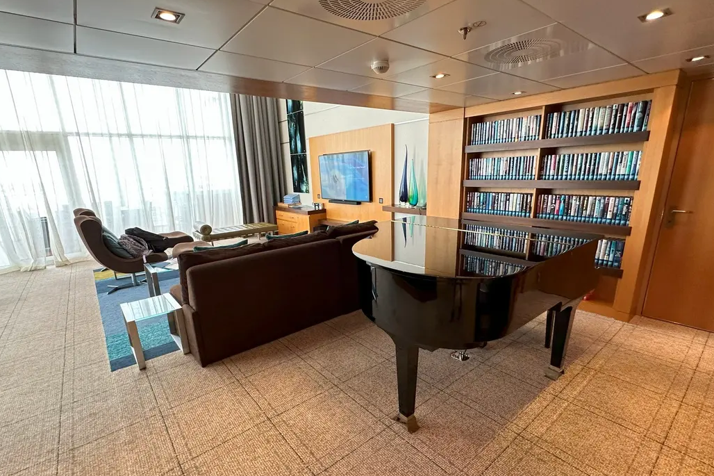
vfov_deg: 70.2
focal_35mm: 17
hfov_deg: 93.3
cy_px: 262
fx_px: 337
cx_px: 351
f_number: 2.2
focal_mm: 2.22
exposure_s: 1/120
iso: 200
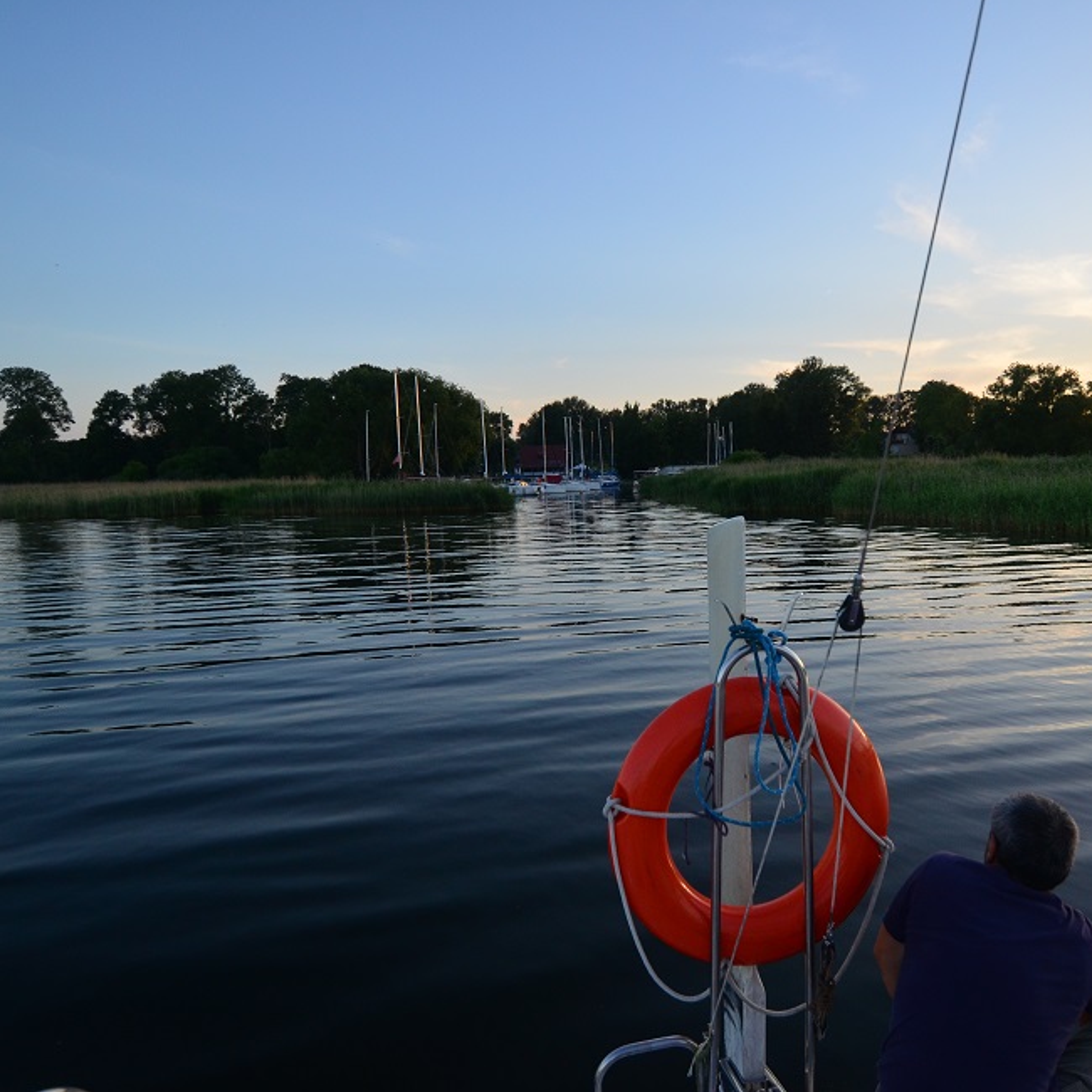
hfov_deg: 38.9
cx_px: 691
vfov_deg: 39.2
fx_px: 1535
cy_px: 547
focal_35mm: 43
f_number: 4
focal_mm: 22
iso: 400
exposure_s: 1/1250
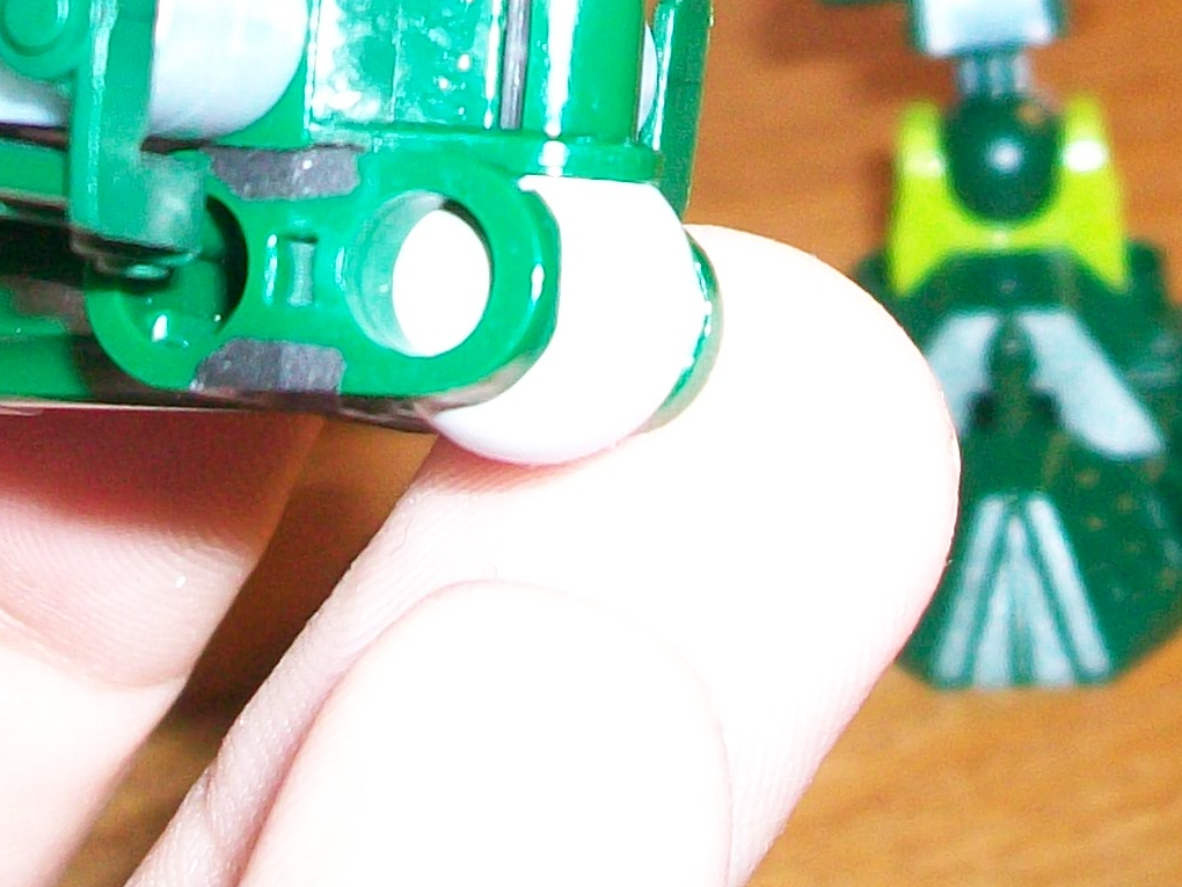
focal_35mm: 115
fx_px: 3927
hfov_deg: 17.1
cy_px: -230
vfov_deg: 12.5
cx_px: 422
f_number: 2.8
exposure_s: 1/60
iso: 120
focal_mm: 5.7
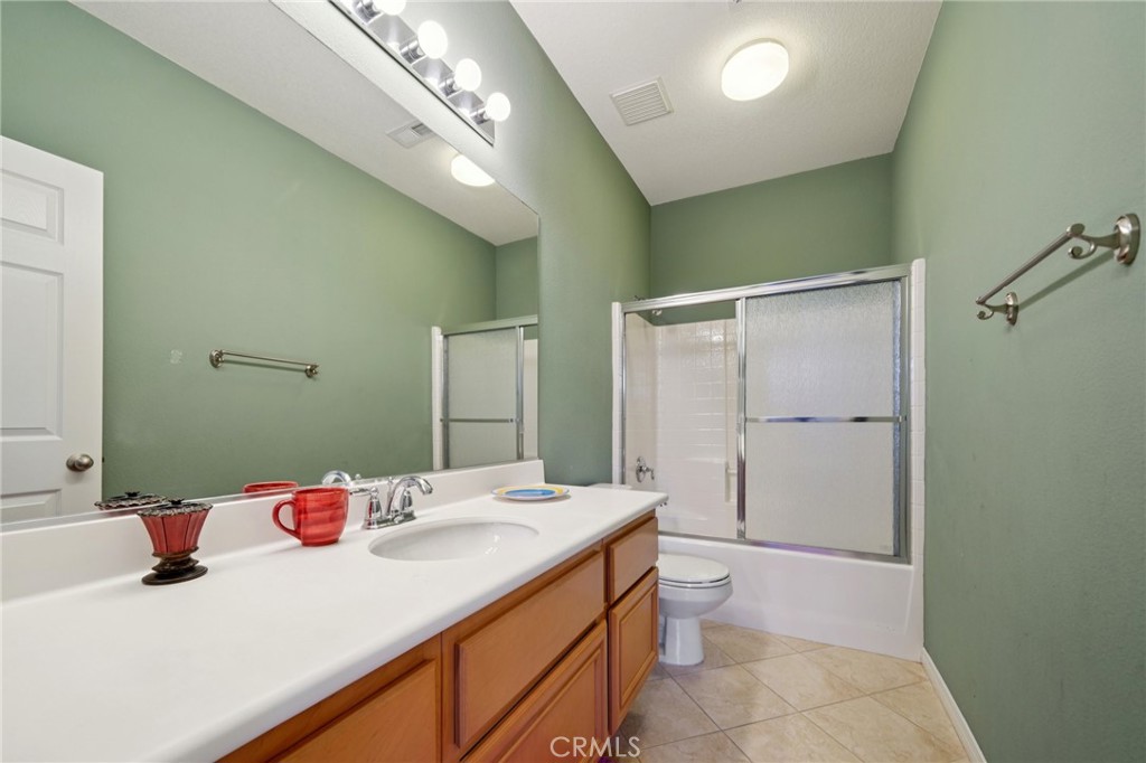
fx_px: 414
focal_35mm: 13
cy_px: 382
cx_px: 573
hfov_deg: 108.3
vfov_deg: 85.4
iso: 400
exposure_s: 1/8
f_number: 8
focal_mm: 13
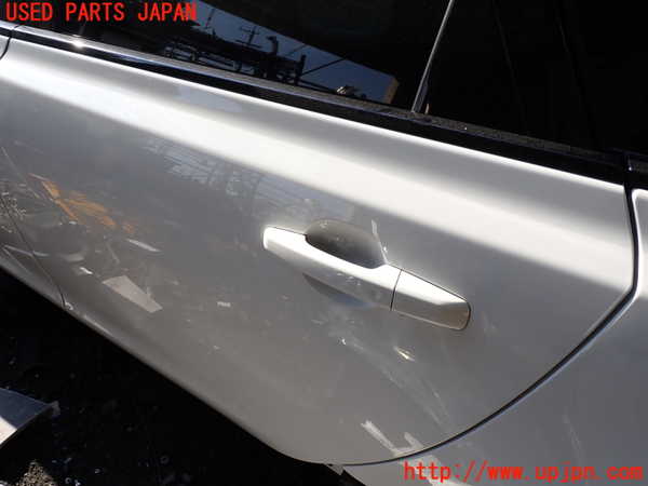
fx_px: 562
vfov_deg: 46.8
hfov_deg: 60.0
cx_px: 324
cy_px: 243
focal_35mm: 30
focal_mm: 5.4
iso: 100
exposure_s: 1/640
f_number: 3.2
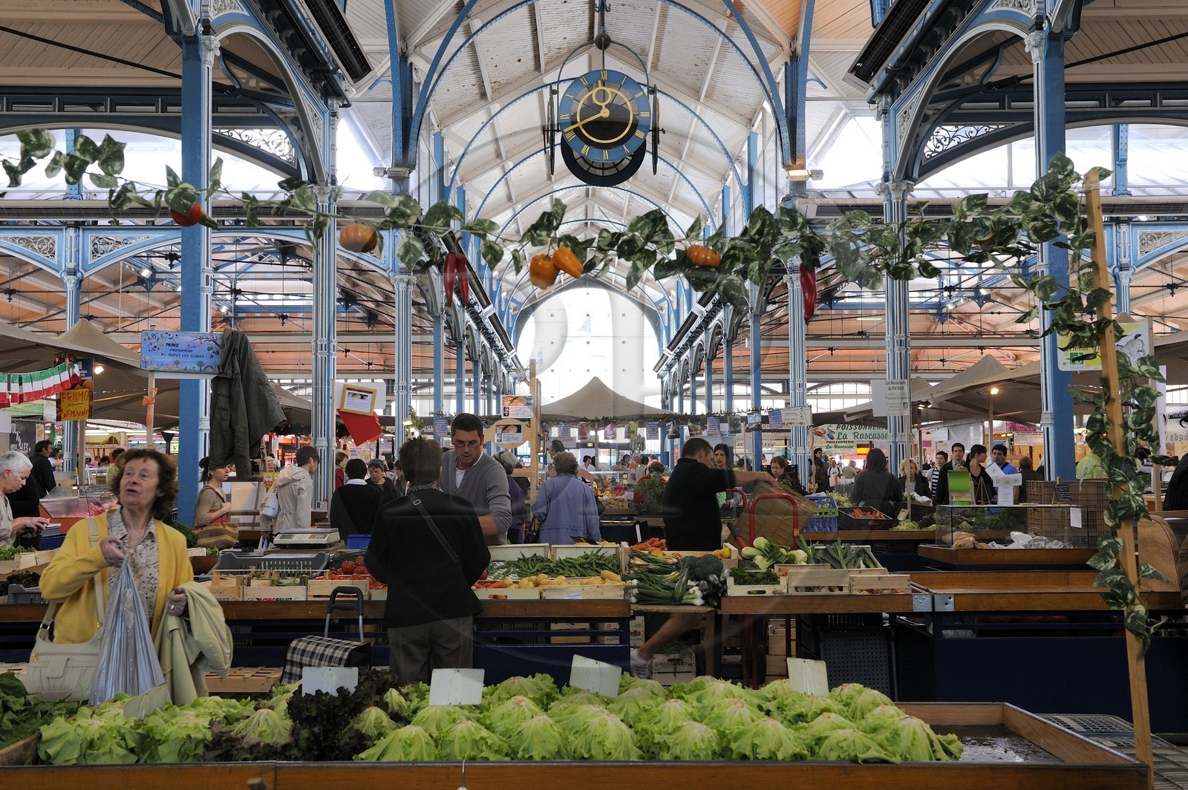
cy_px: 395
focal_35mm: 38
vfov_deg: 35.0
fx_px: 1253
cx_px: 594
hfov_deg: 50.7
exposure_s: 1/80
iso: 800
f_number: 8
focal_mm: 38
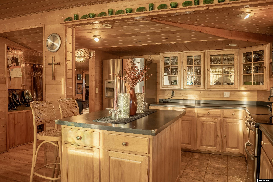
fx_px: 212
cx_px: 136
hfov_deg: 65.5
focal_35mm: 28
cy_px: 91
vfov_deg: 46.4
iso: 320
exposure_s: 1/100
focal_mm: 28
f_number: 8
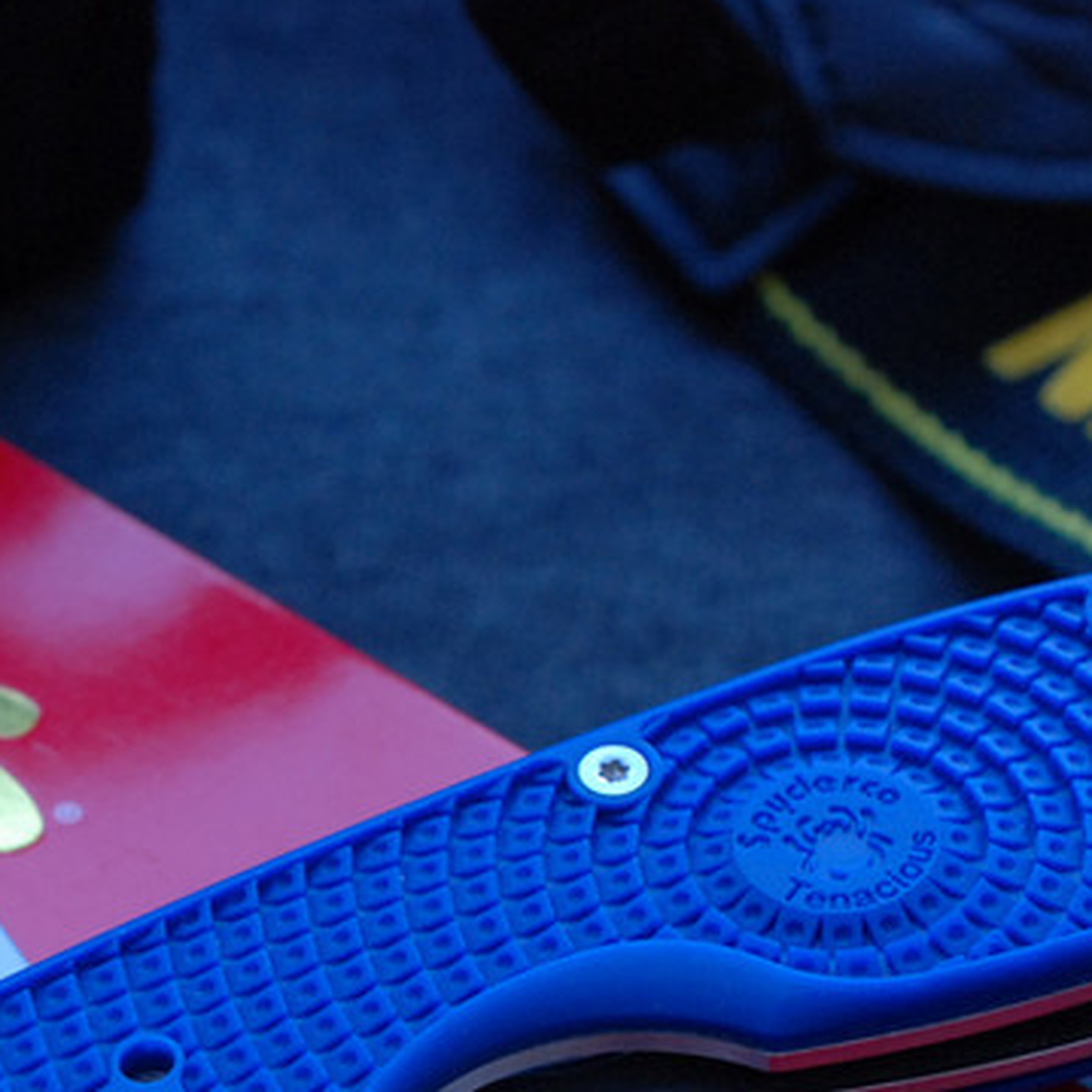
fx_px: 6067
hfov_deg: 10.2
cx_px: 154
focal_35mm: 170
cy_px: 1068
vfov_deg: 10.2
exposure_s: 1/50
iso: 500
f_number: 7.1
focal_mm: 40
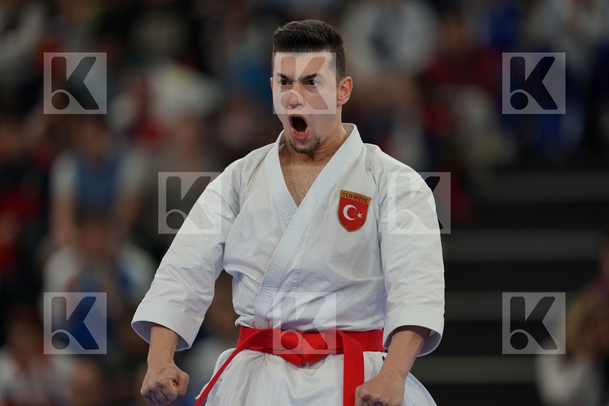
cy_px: 203
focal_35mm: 400
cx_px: 304
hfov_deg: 5.2
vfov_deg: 3.4
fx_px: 6766
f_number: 2.8
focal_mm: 400
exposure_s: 1/320
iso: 500
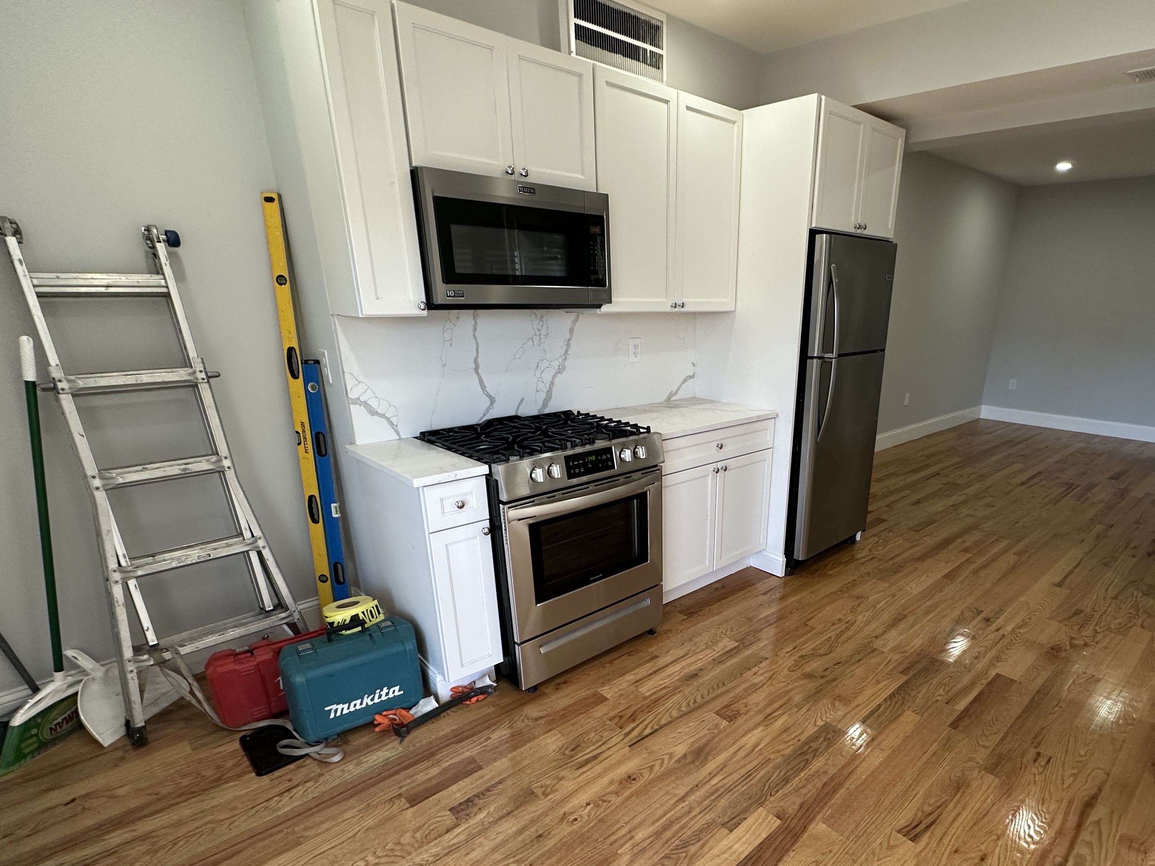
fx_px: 634
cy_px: 531
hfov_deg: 83.9
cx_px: 677
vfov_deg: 67.8
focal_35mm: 19
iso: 160
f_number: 2.2
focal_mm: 2.22
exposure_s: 1/60
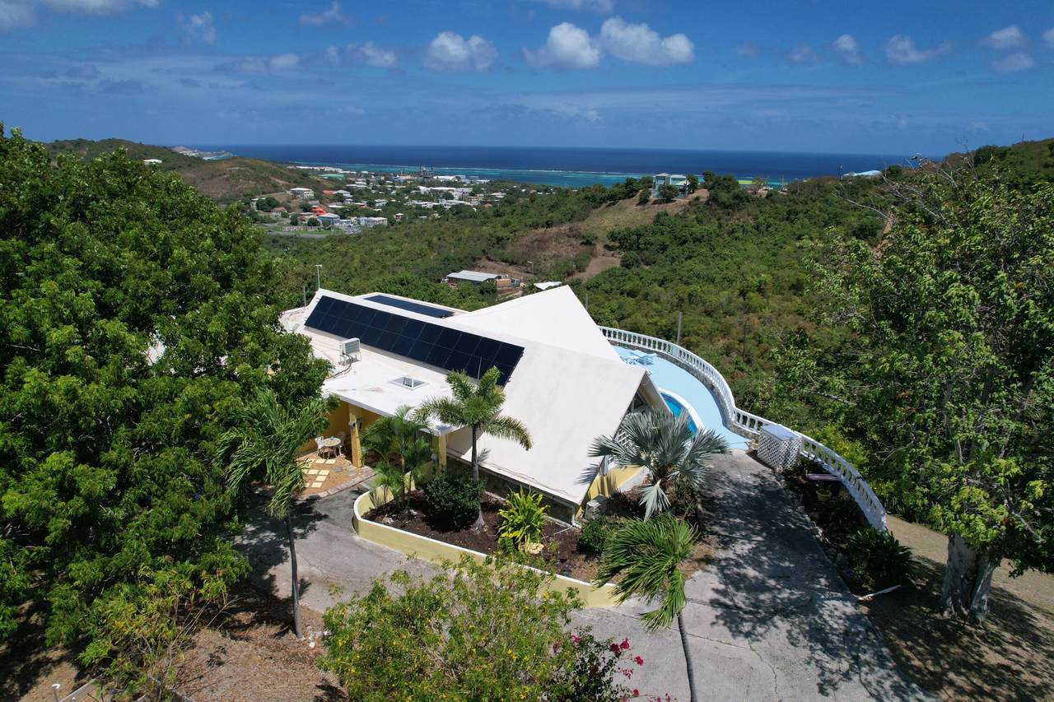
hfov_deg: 78.6
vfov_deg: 57.2
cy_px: 351
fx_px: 644
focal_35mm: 22
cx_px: 527
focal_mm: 8.38
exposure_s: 1/4000
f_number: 2.8
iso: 100
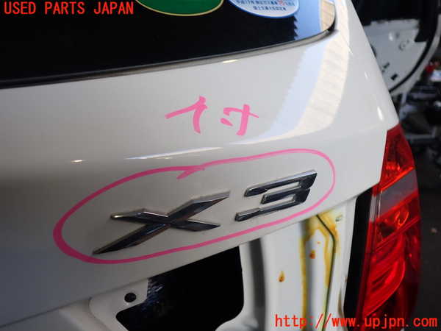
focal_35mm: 30
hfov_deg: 60.0
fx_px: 382
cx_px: 220
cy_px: 166
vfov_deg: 46.8
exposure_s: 1/125
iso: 160
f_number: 2.3
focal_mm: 5.4
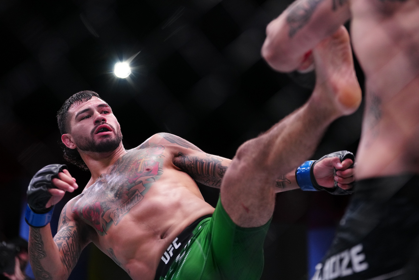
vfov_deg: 13.0
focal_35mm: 105
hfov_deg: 19.5
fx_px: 1222
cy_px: 140
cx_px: 210
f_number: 2.8
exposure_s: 1/800
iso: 2500
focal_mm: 105
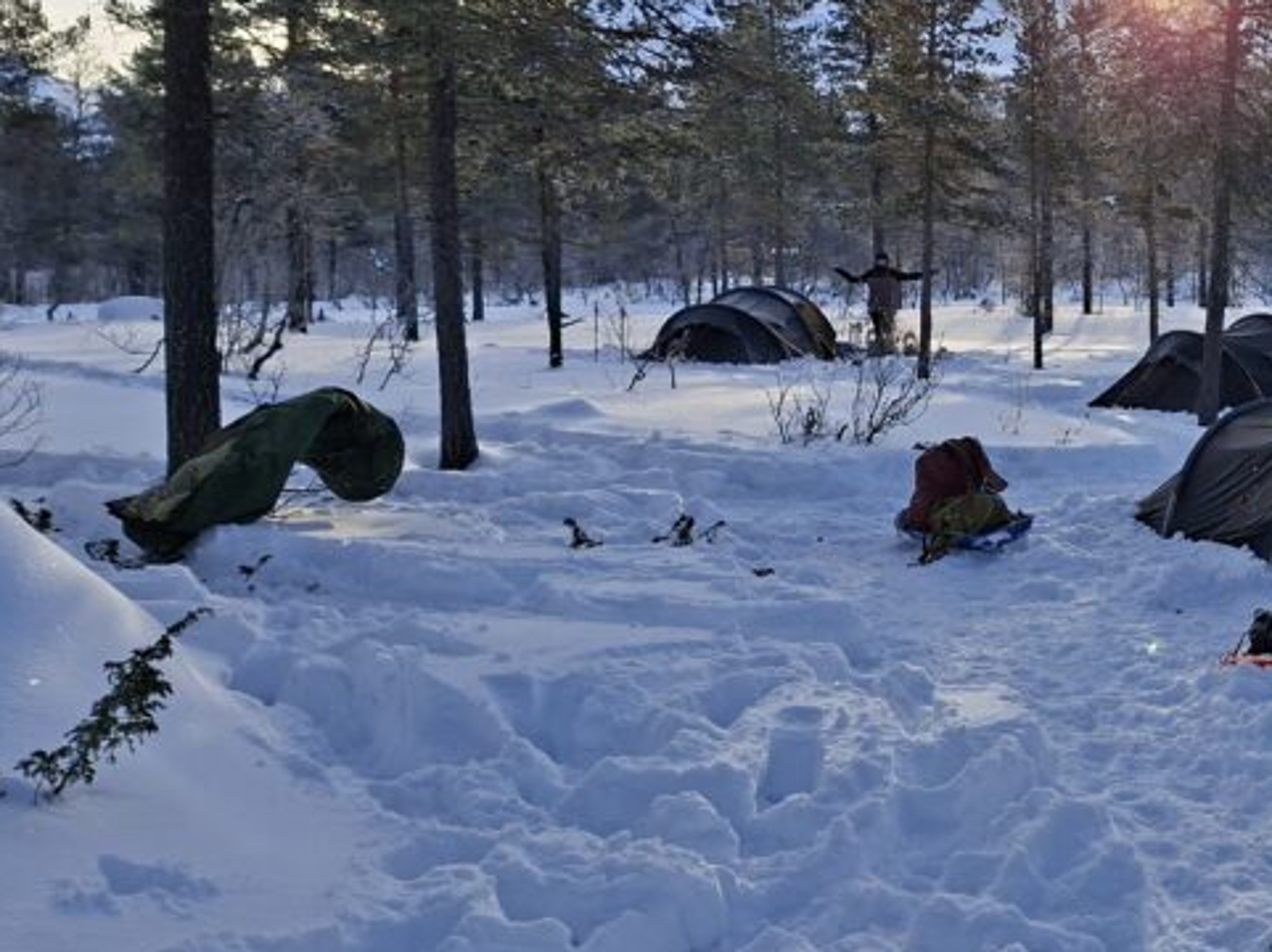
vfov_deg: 29.5
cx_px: 1177
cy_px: 325
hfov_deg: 36.2
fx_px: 1799
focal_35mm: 49
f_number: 1.8
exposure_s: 1/1855
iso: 50
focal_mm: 5.54
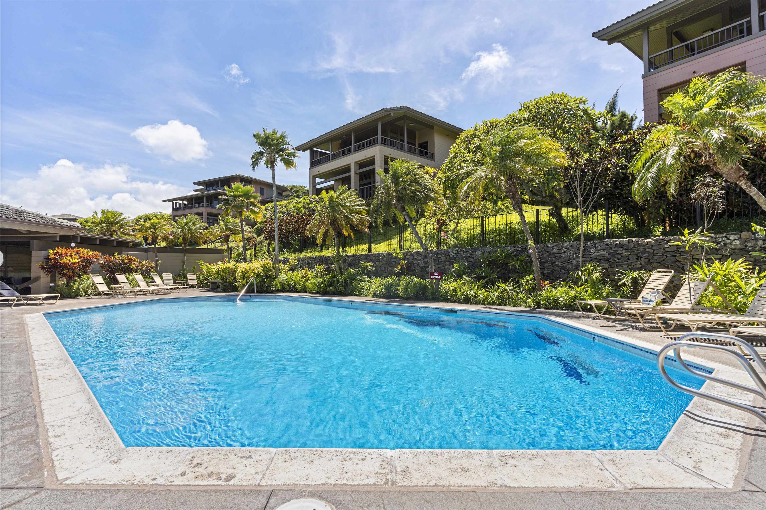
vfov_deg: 67.4
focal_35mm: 18
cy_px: 255
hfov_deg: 90.0
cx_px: 383
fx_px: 383
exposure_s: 1/100
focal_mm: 18
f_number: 8
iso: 100
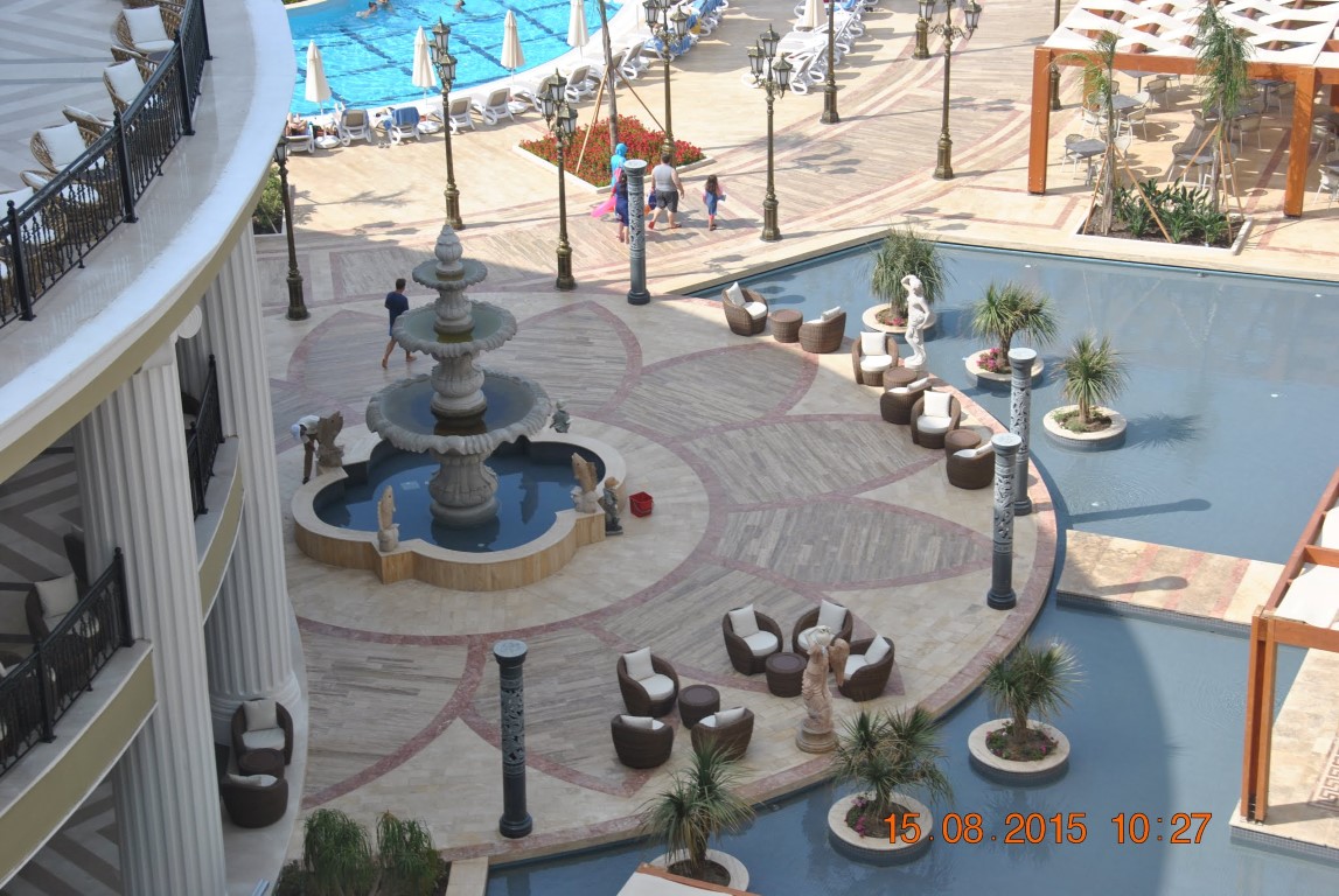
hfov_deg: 27.0
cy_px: 448
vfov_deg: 18.2
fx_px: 2793
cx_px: 670
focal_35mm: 75
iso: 100
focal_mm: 50
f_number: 8
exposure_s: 1/250
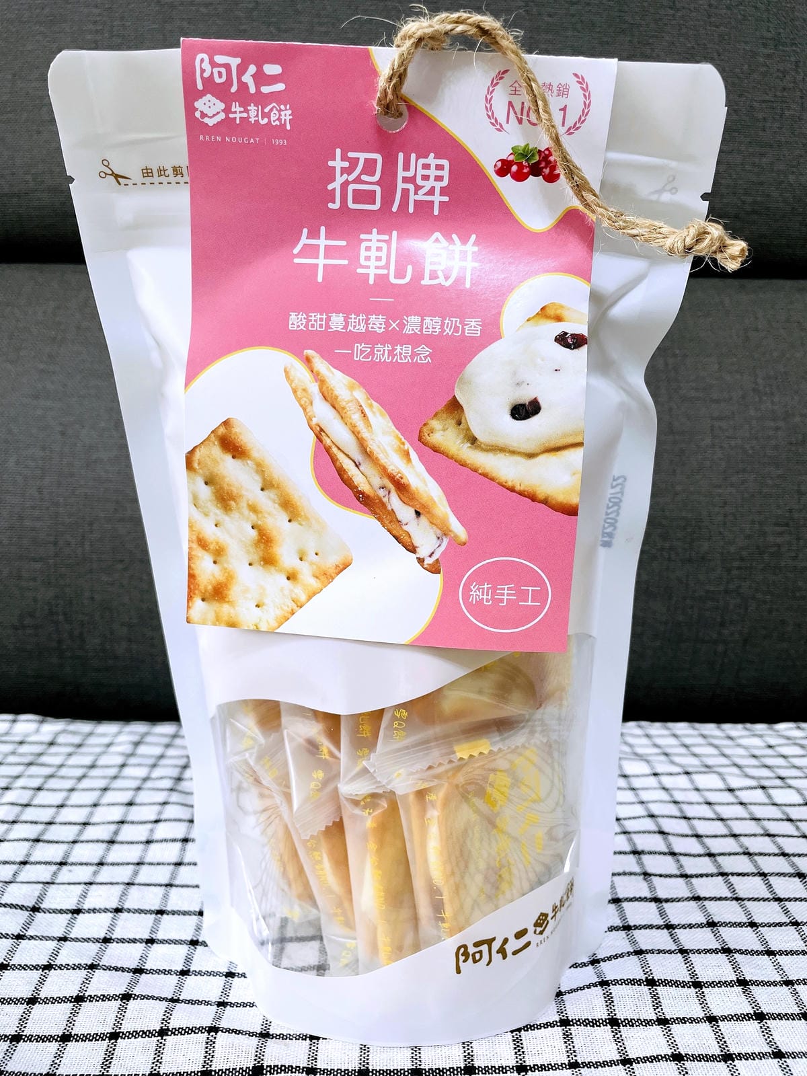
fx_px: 808
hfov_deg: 53.1
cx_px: 404
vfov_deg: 67.3
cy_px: 538
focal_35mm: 26
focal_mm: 4.2
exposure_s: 1/120
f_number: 1.6
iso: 125
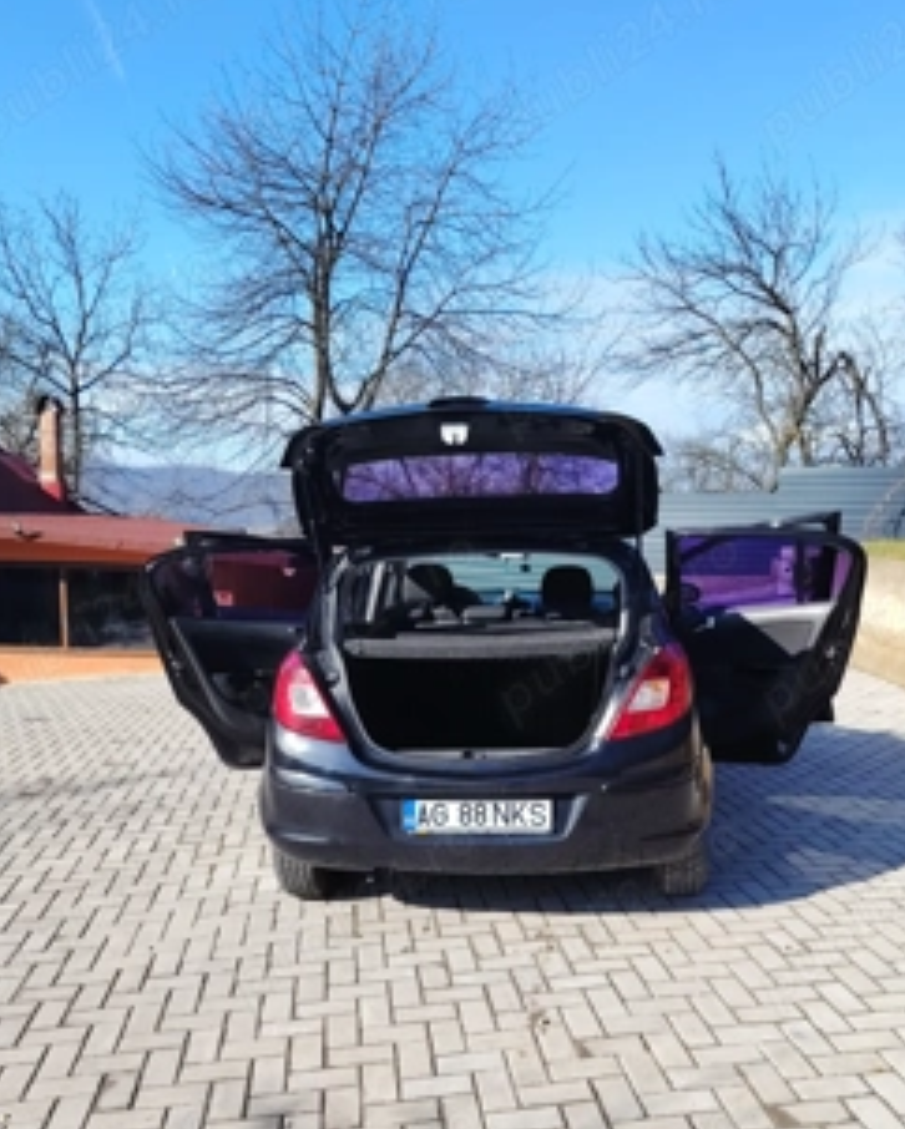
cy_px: 688
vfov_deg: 56.6
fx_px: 1037
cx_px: 486
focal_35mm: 31
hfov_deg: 47.1
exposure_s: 1/485
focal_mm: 5.25
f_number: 1.75
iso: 100
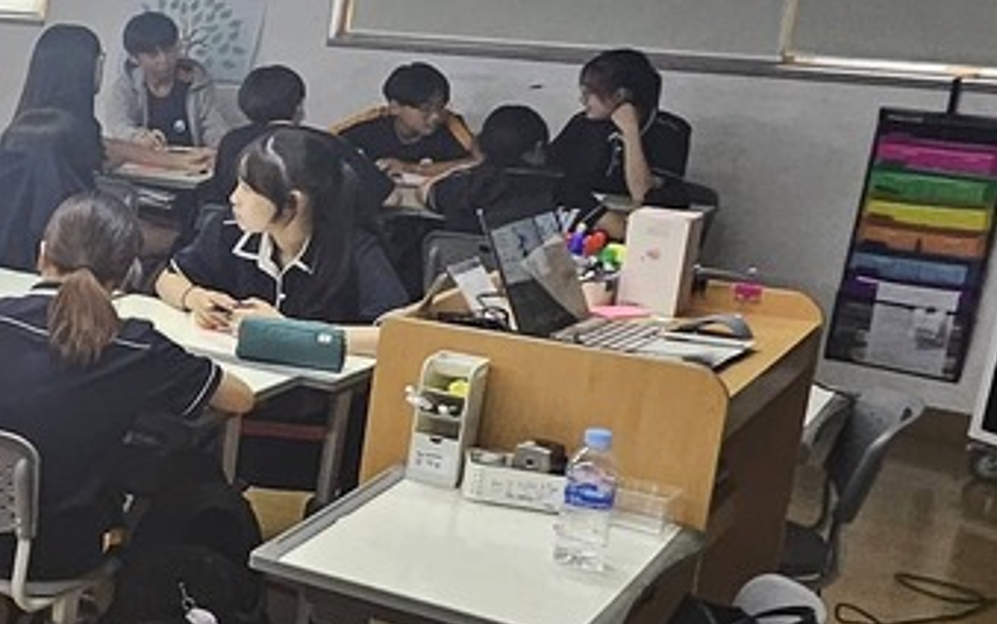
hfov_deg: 25.0
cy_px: 311
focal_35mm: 61
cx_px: -523
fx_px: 1658
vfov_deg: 21.3
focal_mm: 1.7
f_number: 2.2
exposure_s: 1/60
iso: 100
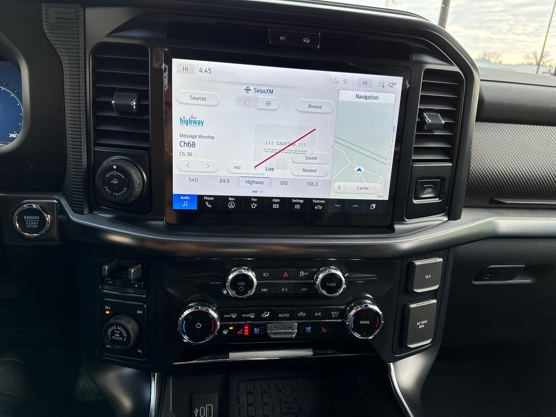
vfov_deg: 56.8
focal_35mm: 24
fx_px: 385
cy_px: 208
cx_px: 278
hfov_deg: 71.6
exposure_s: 1/165
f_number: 1.78
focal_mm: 6.86
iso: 64
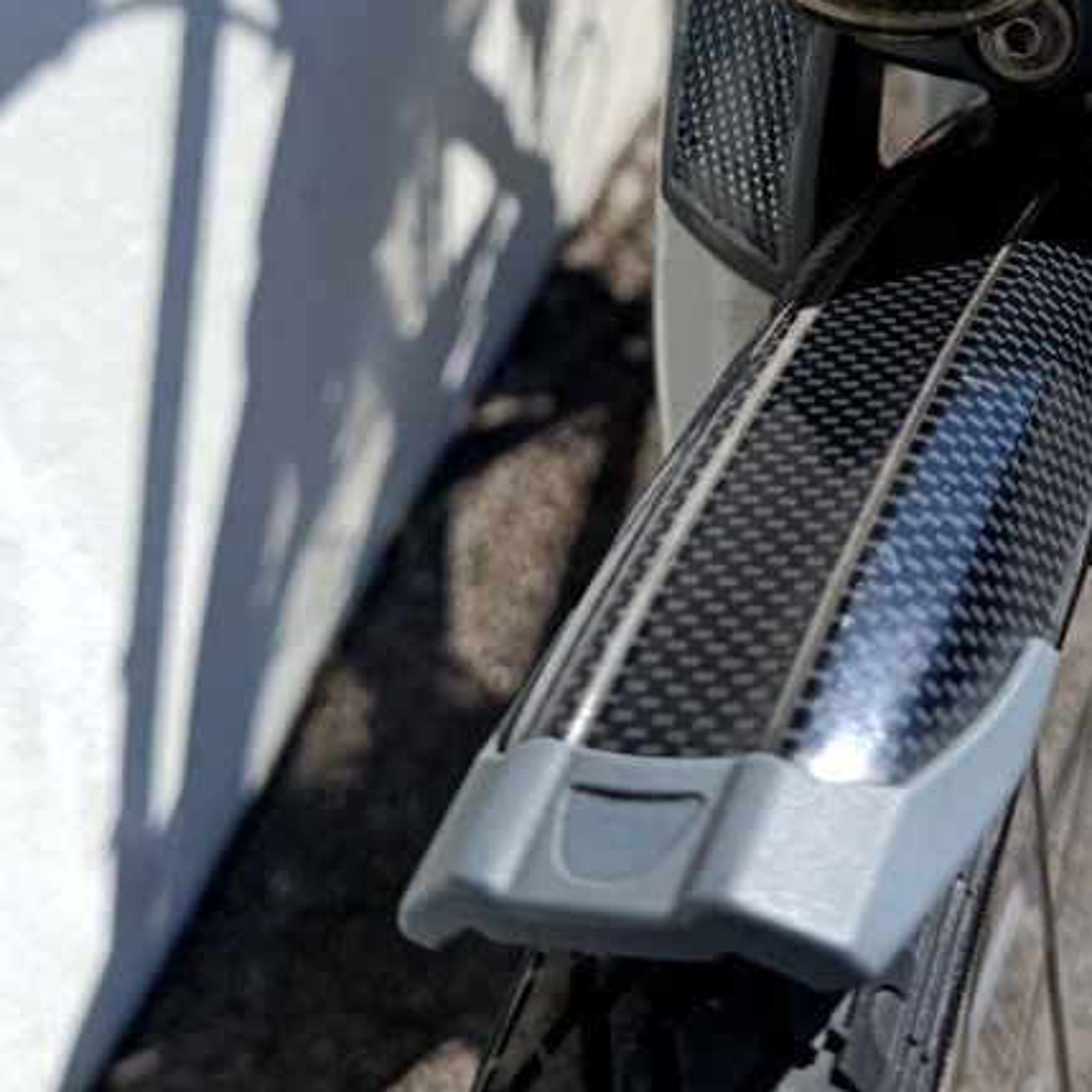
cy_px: 117
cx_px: 865
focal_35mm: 57
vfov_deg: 28.9
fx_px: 2034
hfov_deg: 29.4
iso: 50
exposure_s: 1/562
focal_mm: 6.11
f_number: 1.65
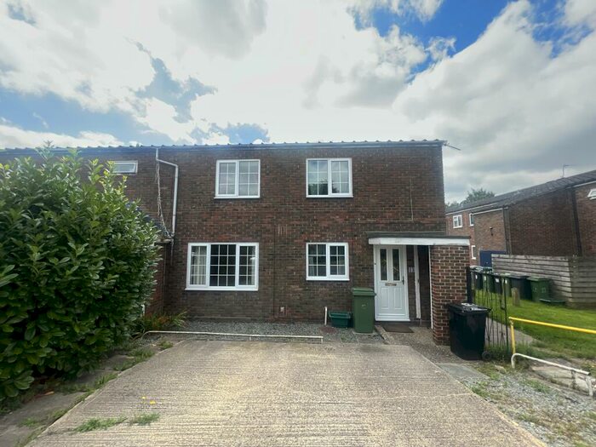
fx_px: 224
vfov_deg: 89.9
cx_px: 298
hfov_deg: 106.2
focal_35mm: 13
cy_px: 224
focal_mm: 1.57
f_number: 1.8
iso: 32
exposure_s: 1/619
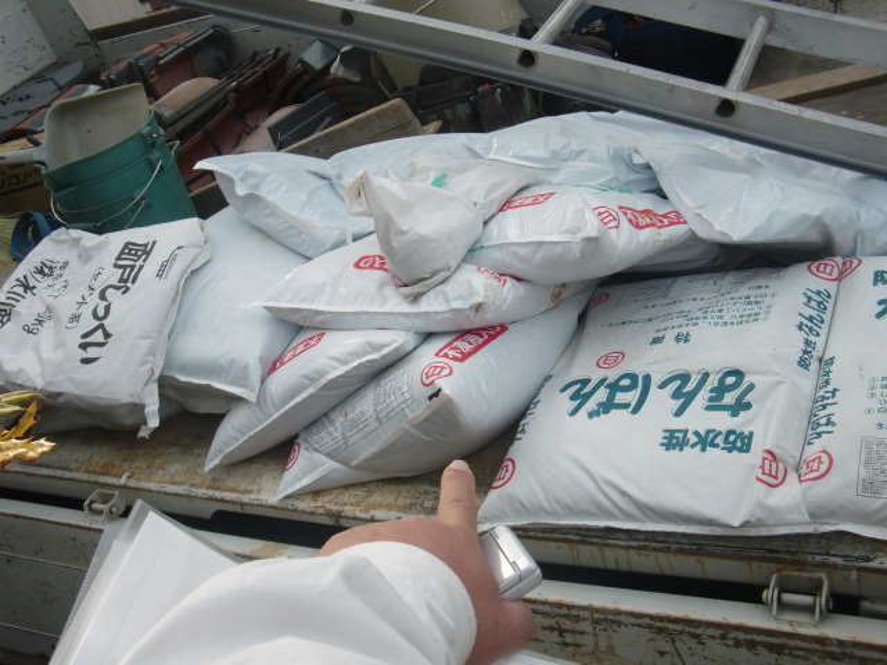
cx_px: 444
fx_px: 974
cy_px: 332
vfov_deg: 37.7
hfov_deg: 49.0
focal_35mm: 38
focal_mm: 6.66
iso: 64
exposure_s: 1/250
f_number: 3.9
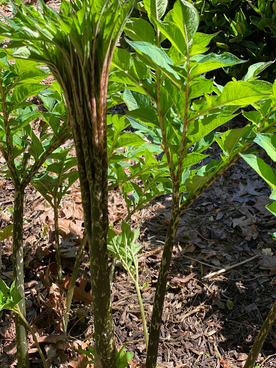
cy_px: 184
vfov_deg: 36.8
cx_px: 138
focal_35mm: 52
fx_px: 553
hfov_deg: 28.0
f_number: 2
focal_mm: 6
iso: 20
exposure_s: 1/285
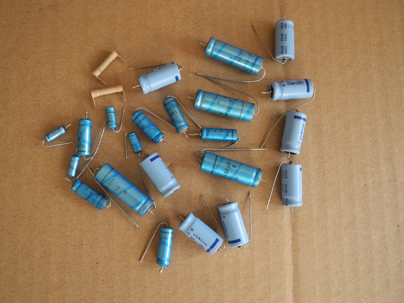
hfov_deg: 52.6
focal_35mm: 35
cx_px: 202
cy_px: 152
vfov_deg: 40.7
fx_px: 408
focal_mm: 7.4
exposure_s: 1/320
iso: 450
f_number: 3.2
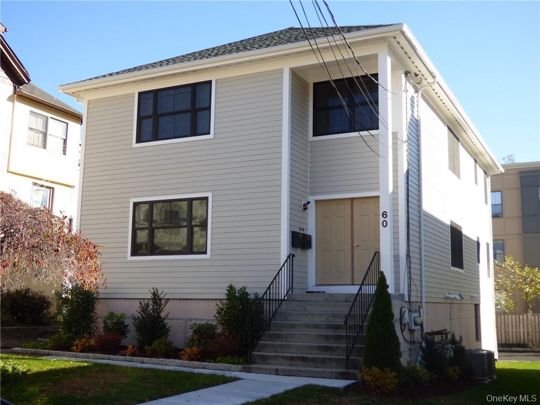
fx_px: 640
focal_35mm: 41
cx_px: 270
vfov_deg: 35.1
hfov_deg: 45.8
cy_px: 202
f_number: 3.6
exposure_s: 1/320
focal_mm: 7.07
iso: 100
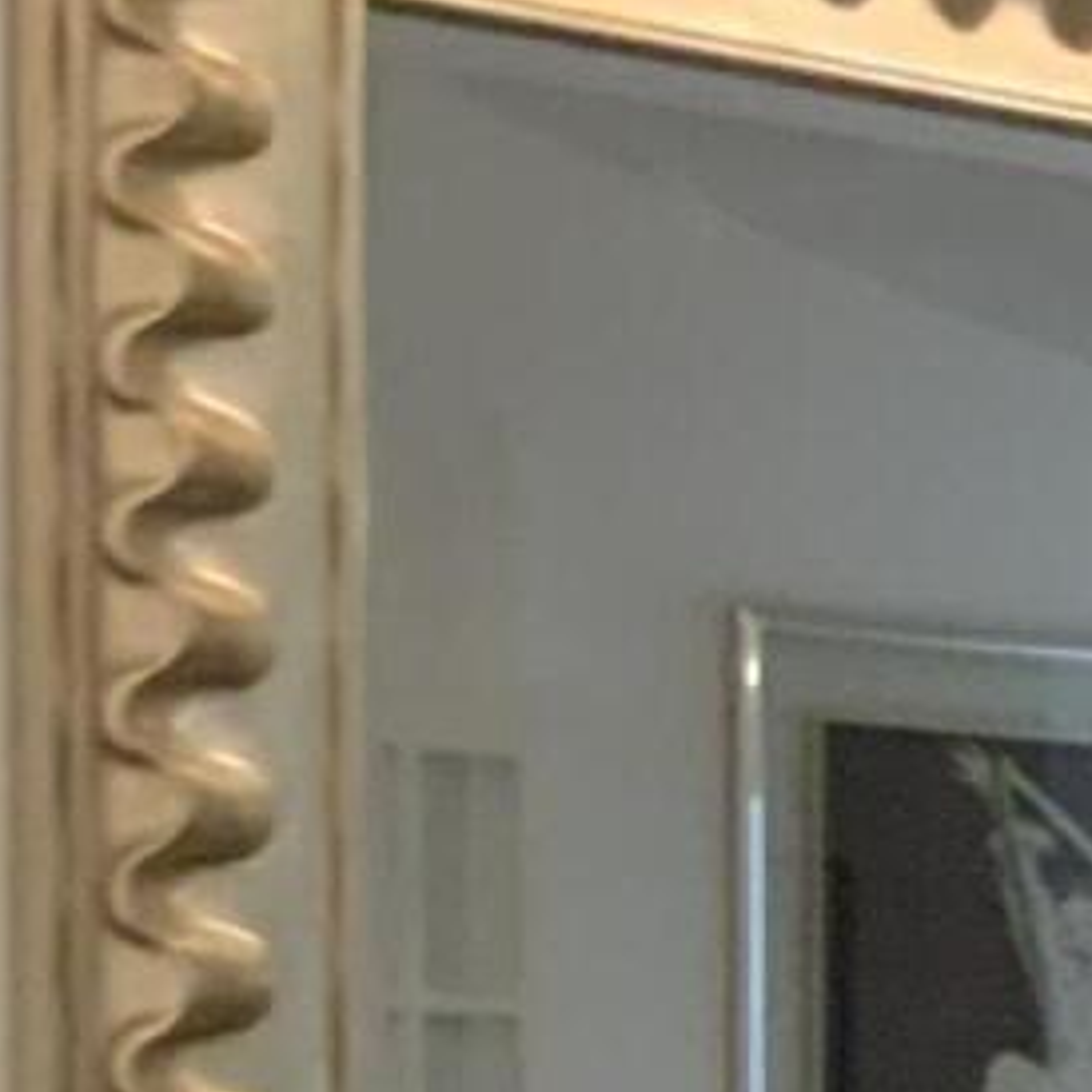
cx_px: 2973
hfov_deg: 8.3
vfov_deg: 9.0
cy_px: 1865
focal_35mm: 187
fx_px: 6674
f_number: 1.8
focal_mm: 3
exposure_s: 1/60
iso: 250
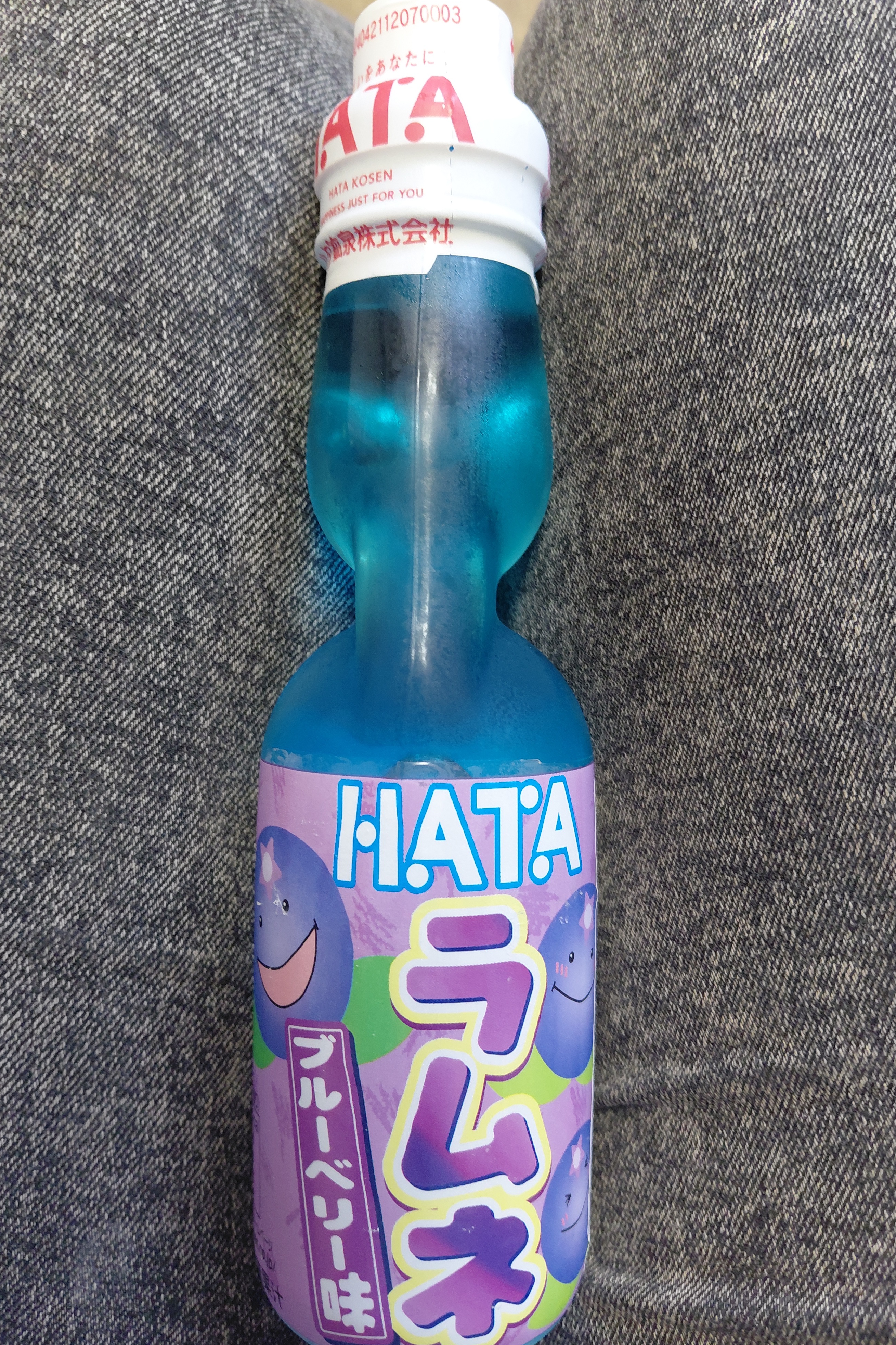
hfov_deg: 47.9
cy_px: 683
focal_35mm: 27
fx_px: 1008
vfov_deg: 67.4
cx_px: 432
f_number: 1.8
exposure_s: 1/60.2
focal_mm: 4.69
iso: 320
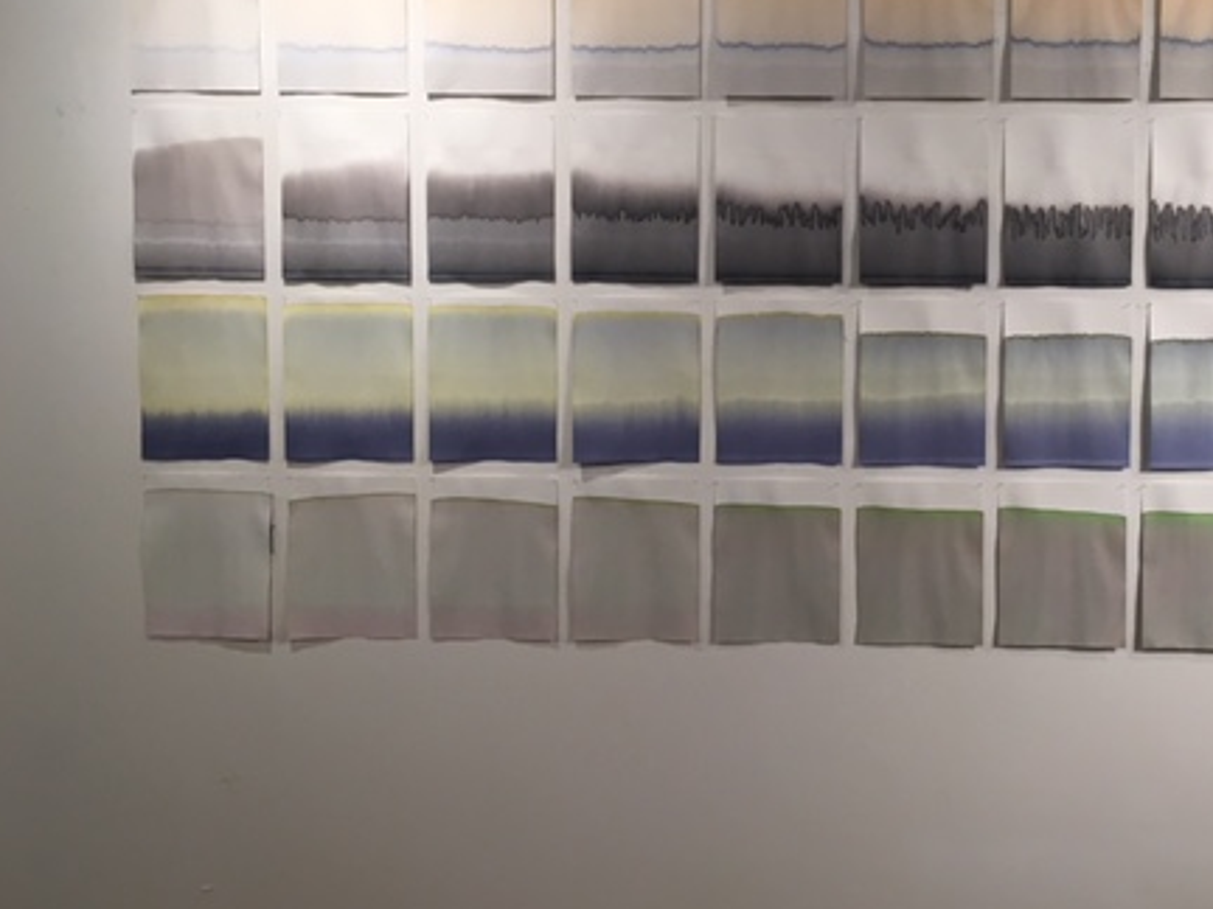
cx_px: 842
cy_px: 345
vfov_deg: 33.4
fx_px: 1507
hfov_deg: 43.0
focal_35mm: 43
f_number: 2.2
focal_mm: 4.15
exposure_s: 1/33
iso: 40
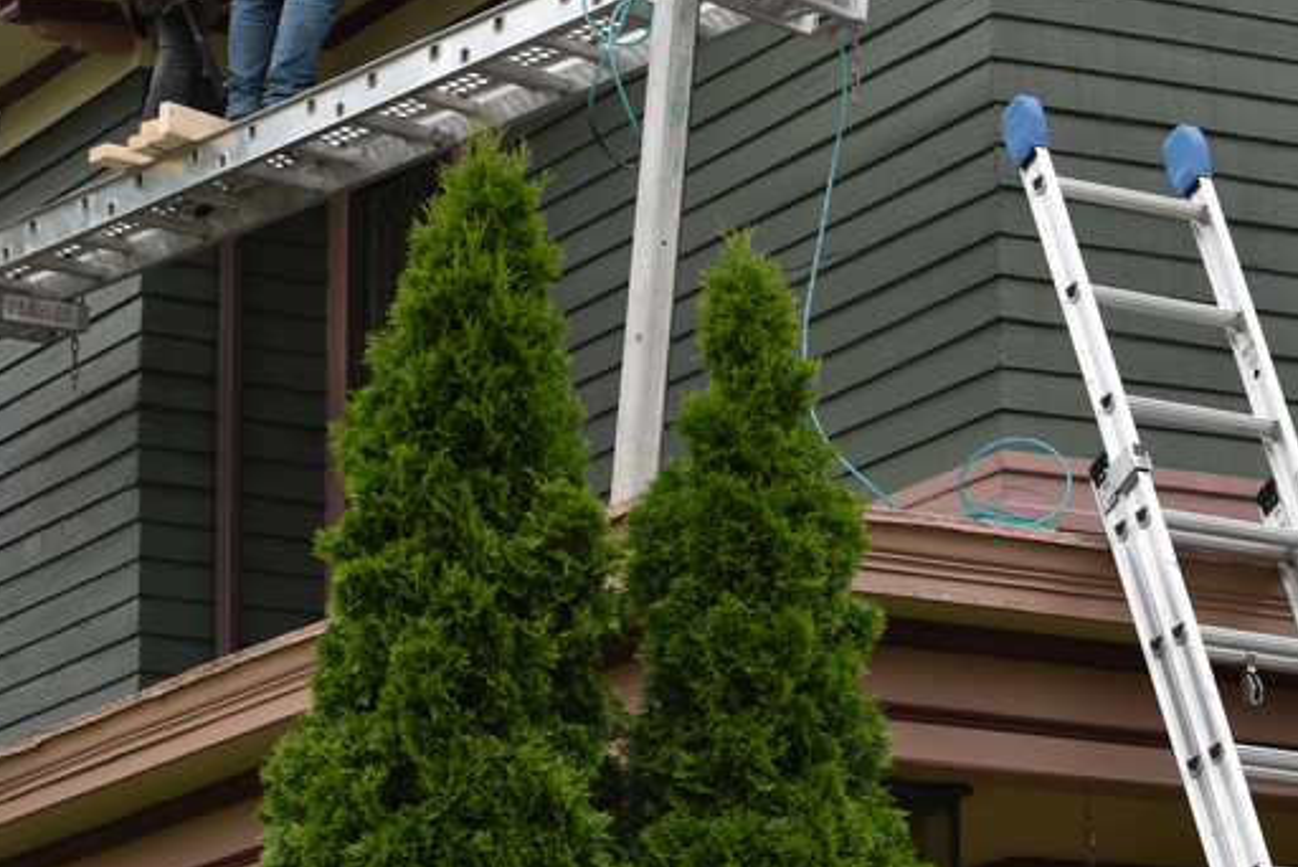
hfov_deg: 12.4
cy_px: 80
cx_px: 345
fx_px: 5952
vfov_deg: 8.3
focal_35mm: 165
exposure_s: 1/160
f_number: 6.3
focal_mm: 55
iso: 100
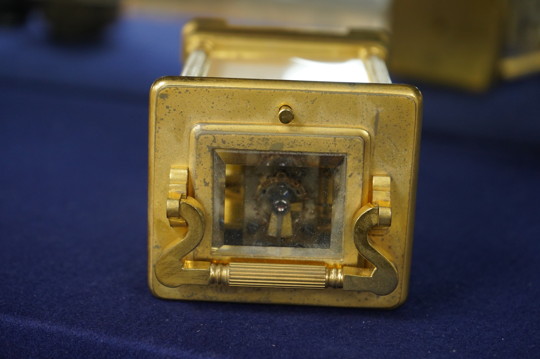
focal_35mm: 70
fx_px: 1049
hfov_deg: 28.9
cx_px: 270
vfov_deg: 19.4
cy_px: 180
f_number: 5.6
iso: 2500
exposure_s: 1/100
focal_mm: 70
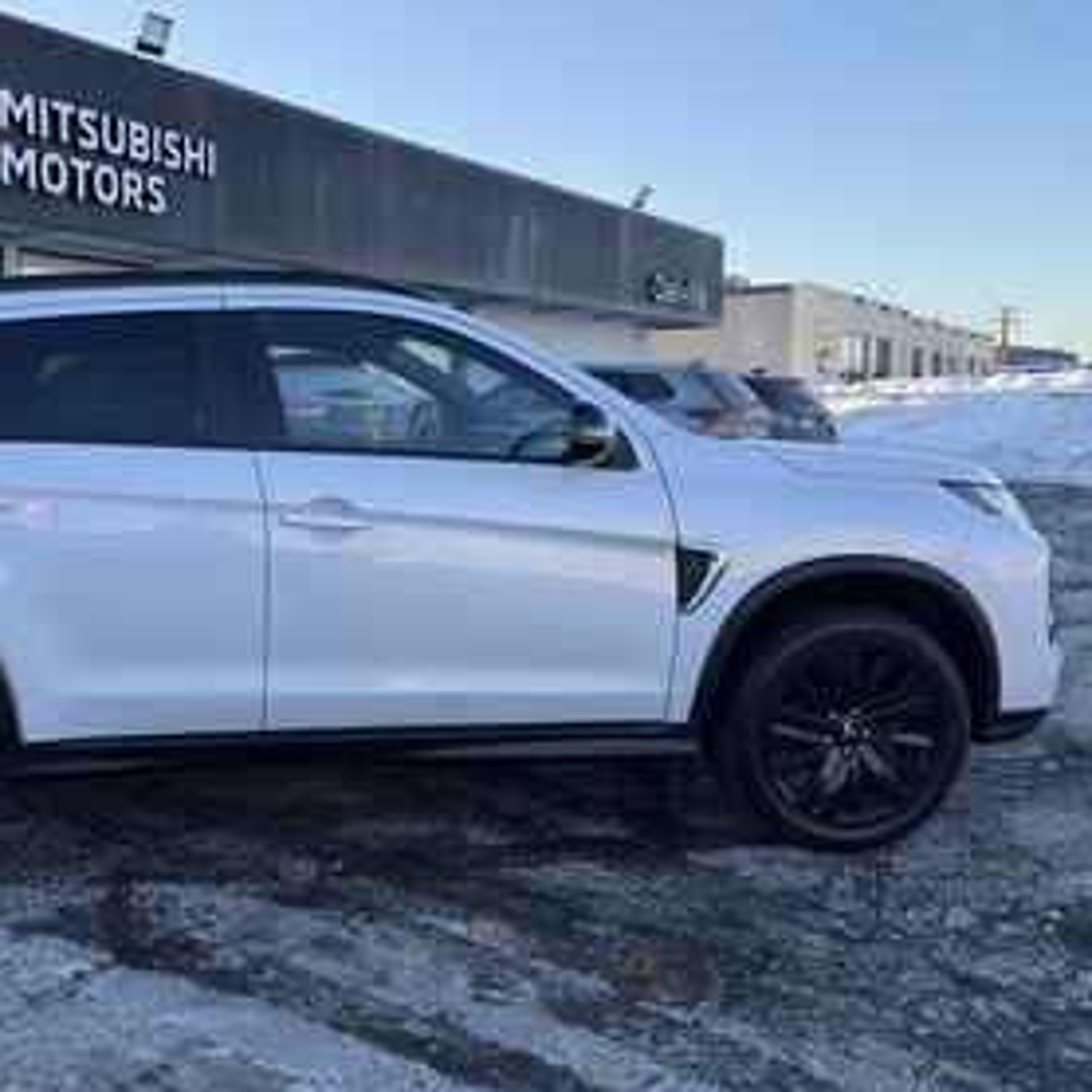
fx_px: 1142
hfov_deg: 49.3
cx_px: 287
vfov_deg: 51.0
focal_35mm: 32
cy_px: 489
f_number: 1.78
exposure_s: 1/1271
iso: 80
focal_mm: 6.76
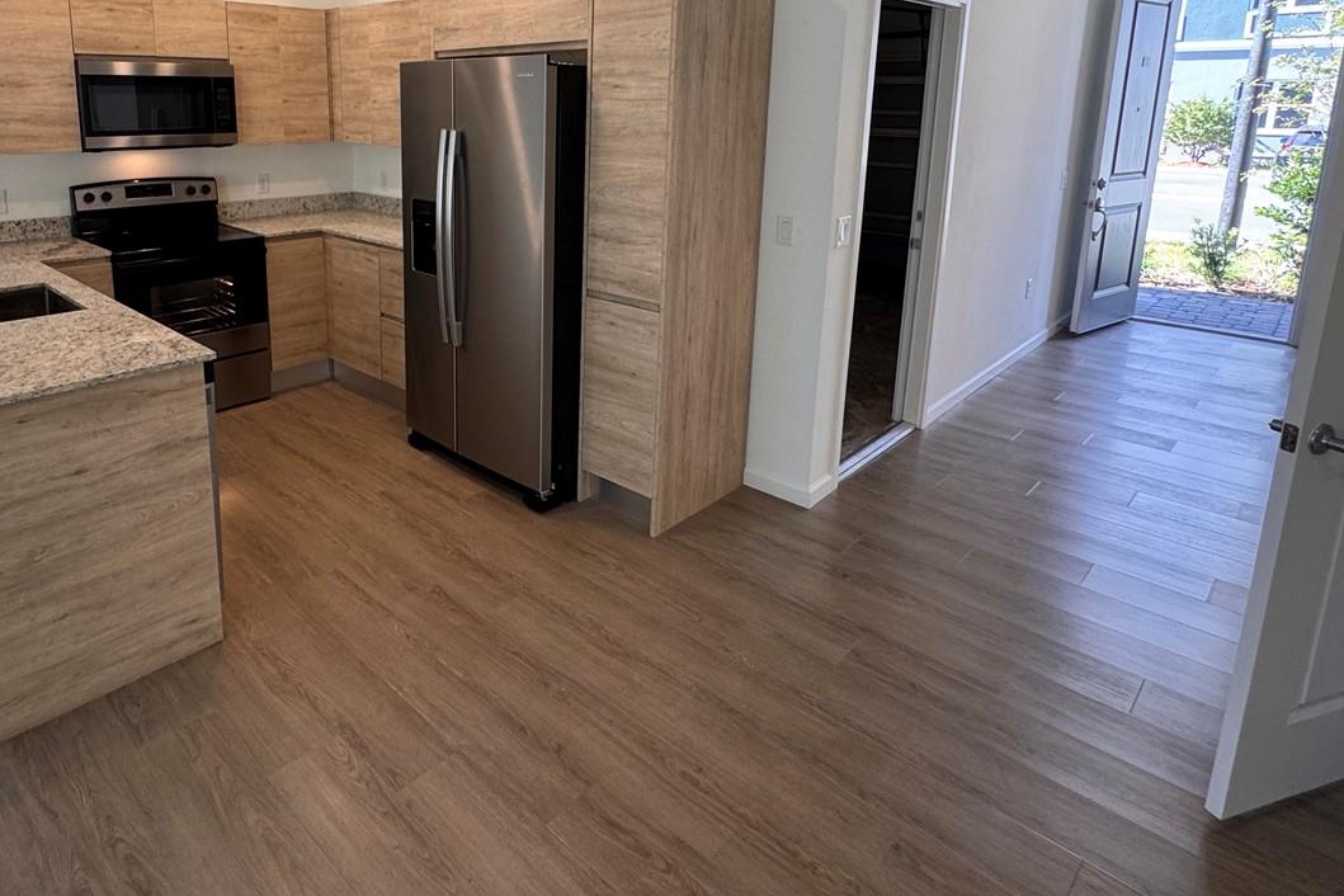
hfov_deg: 77.2
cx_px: 508
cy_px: 258
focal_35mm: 22
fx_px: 821
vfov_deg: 55.3
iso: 160
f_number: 2.2
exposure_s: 1/120
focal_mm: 2.22
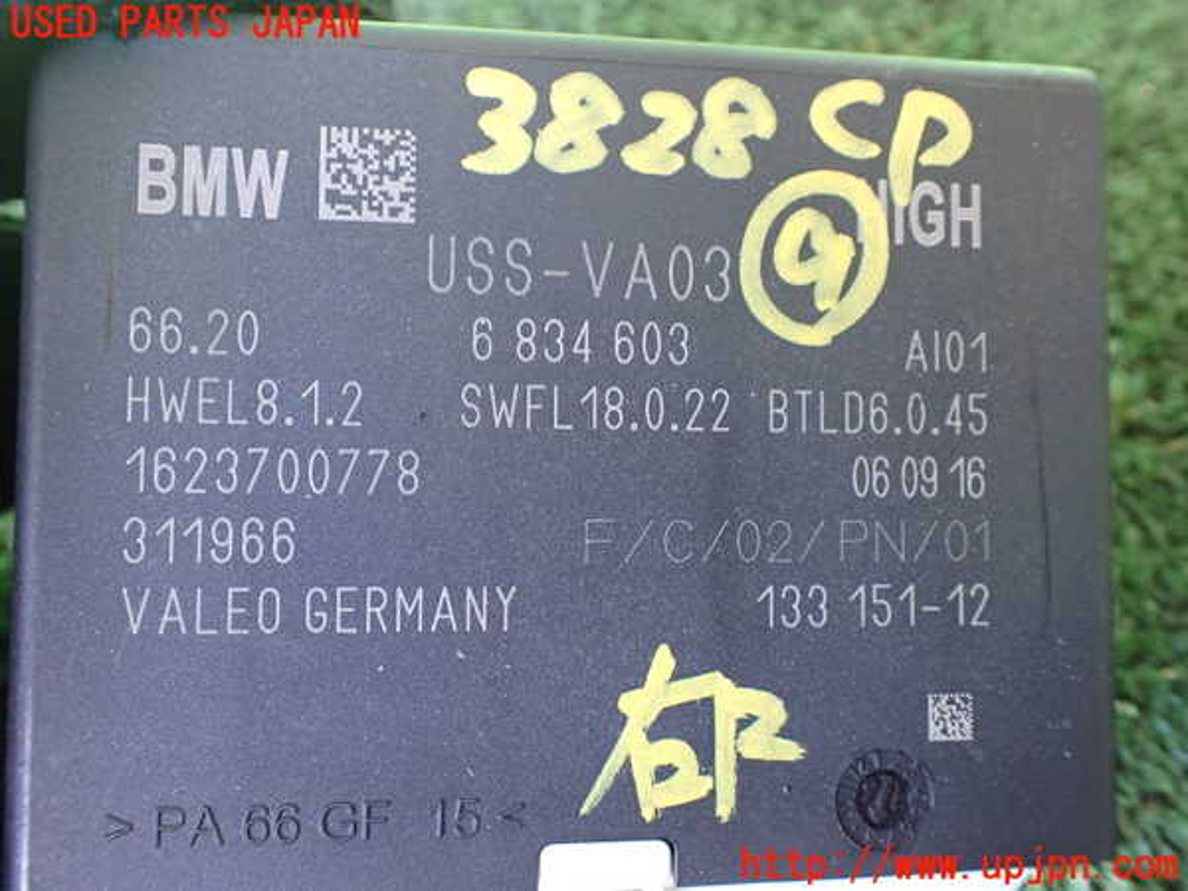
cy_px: 446
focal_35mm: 30
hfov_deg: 60.0
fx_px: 1030
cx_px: 594
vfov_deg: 46.8
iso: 800
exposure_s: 1/125
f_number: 2.3
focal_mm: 5.4
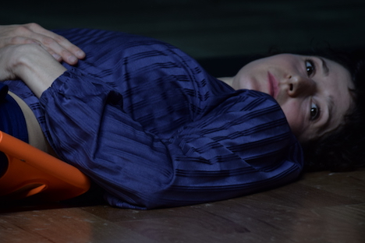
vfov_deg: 4.5
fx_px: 3123
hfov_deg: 6.7
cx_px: 126
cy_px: 175
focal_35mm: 308
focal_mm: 120
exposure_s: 1/60
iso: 400
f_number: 4.8
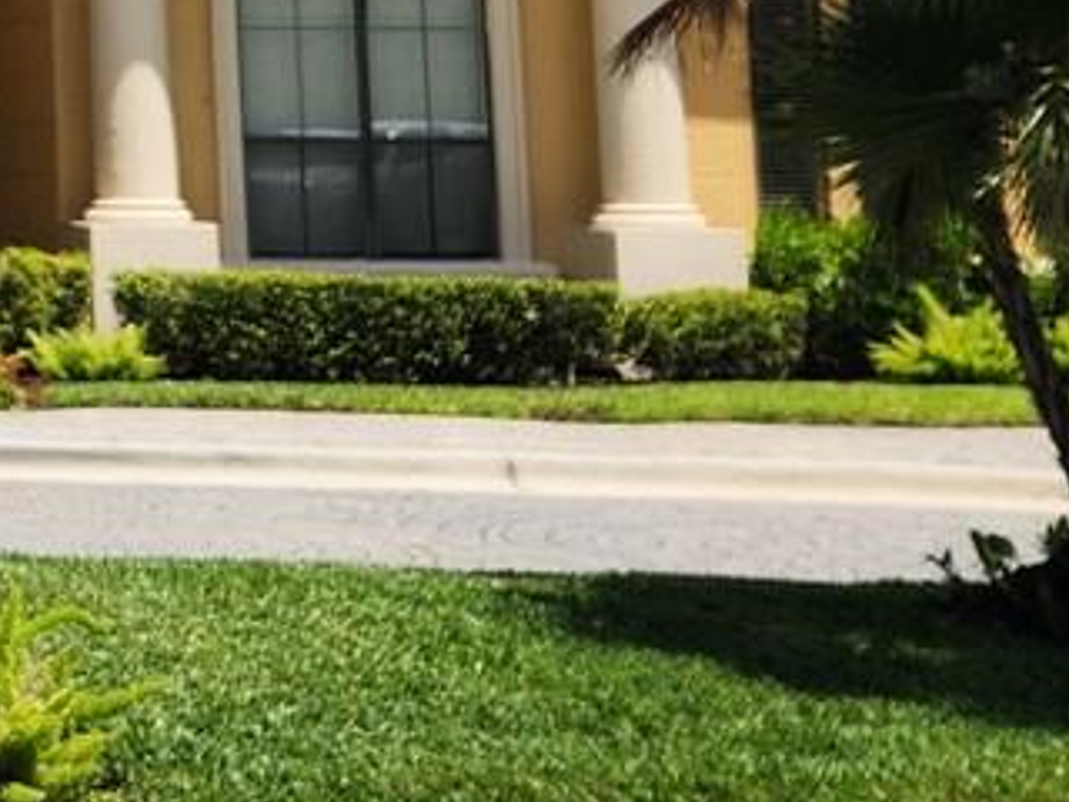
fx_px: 3551
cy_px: -314
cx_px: -925
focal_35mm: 115
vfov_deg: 12.4
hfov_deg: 14.7
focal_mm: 5.4
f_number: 1.8
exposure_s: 1/2060
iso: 20
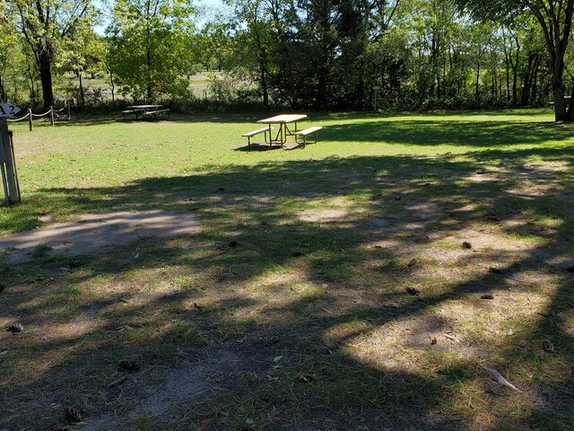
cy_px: 216
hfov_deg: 67.3
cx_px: 287
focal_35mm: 26
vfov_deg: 53.1
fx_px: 431
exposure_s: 1/770
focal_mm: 4.3
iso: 50
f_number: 2.4
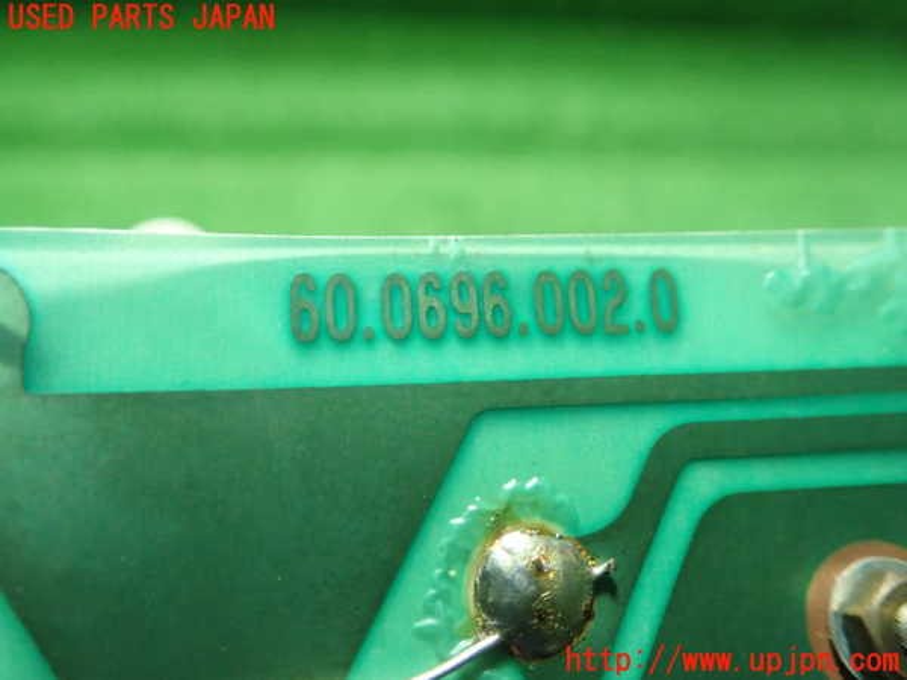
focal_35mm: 30
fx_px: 786
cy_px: 340
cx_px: 454
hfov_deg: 60.0
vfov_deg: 46.8
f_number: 2.3
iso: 800
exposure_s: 1/125
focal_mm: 5.5
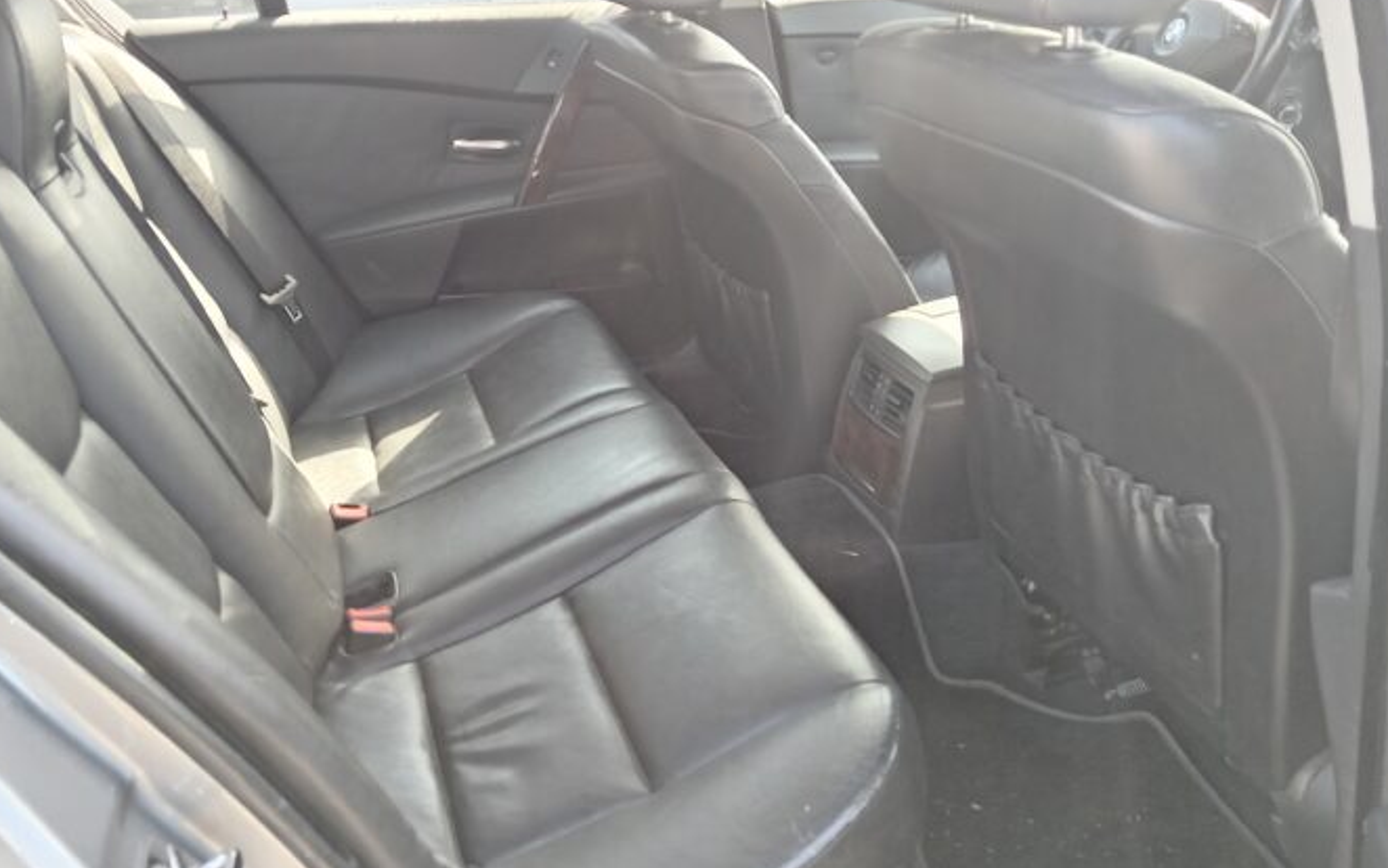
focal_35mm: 32
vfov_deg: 39.4
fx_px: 1211
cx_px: 581
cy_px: 430
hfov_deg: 59.3
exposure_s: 1/33.3
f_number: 1.8
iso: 186
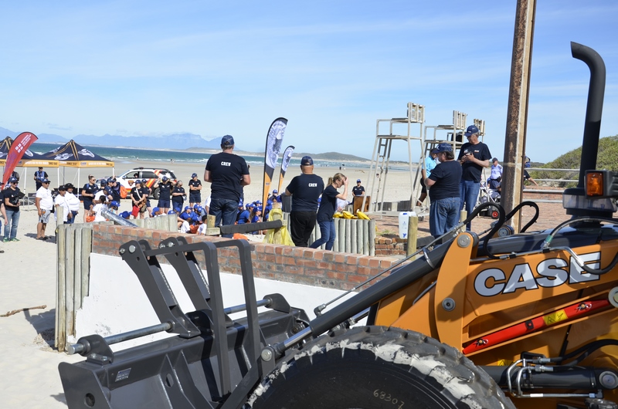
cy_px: 204
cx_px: 309
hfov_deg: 49.6
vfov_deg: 34.1
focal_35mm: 39
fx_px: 668
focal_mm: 26
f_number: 9
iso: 100
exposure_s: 1/320
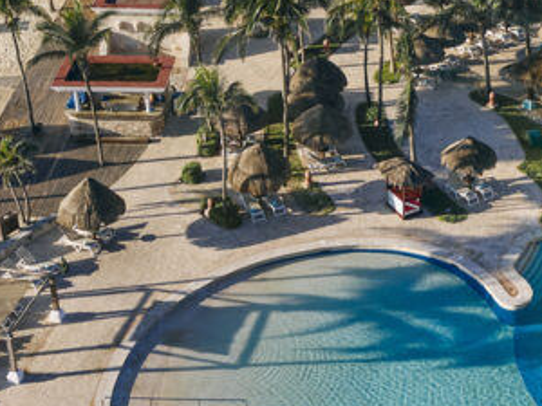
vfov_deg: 15.9
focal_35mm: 92
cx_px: 396
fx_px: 1440
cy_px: 74
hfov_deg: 21.2
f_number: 3.2
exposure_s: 1/120
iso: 100
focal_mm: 10.26
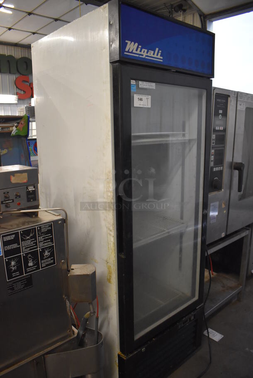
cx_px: 126
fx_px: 284
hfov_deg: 48.0
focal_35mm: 27
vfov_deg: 67.3
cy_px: 189
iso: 2200
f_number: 3.5
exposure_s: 1/125
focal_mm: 18
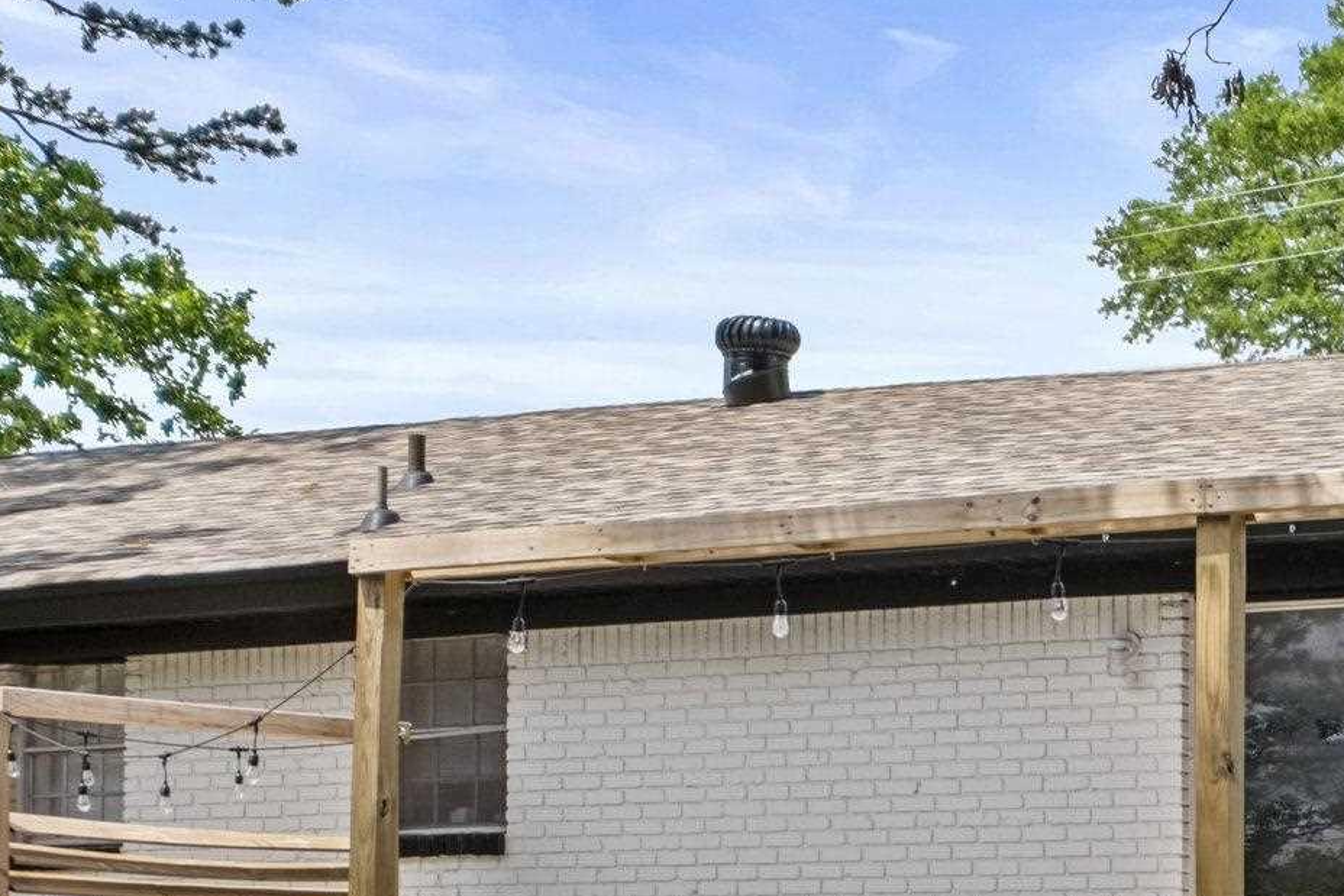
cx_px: 1243
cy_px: 874
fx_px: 3622
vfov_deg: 13.9
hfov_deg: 20.5
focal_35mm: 97
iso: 400
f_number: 4.5
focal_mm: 24
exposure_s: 1/250
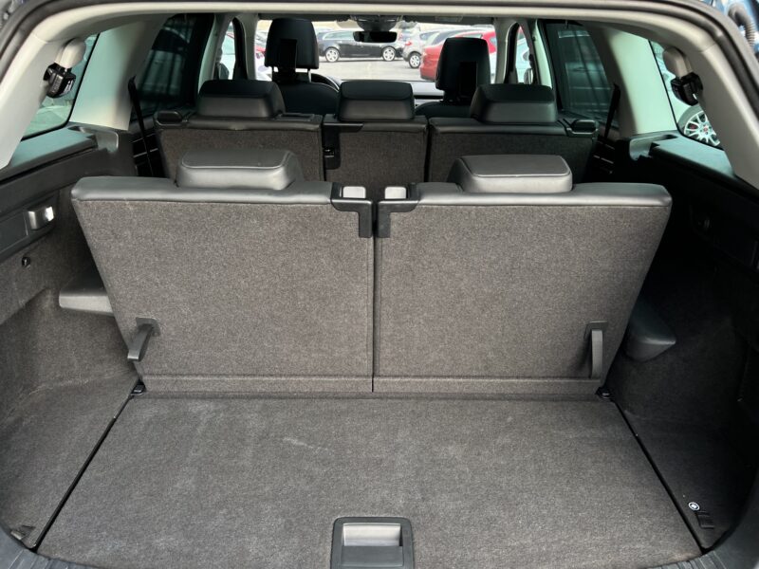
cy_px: 284
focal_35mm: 26
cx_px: 380
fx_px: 570
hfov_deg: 67.3
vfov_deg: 53.1
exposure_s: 1/121
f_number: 1.5
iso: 50
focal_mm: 5.7
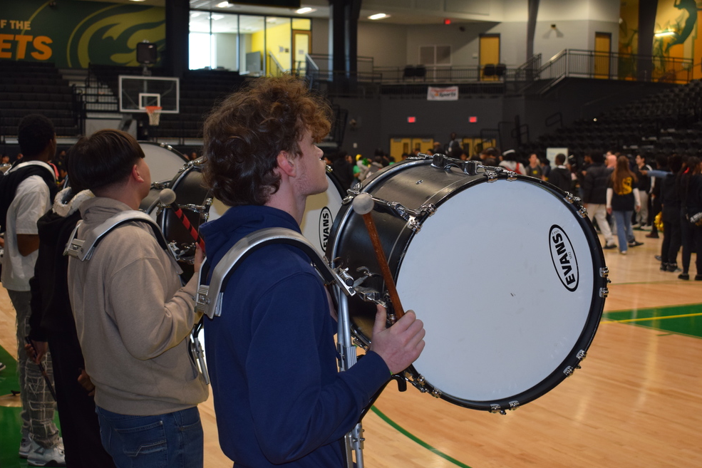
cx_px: 356
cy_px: 241
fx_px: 1034
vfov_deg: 25.5
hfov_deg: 37.5
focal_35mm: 53
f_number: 5.6
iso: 800
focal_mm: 34
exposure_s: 1/125
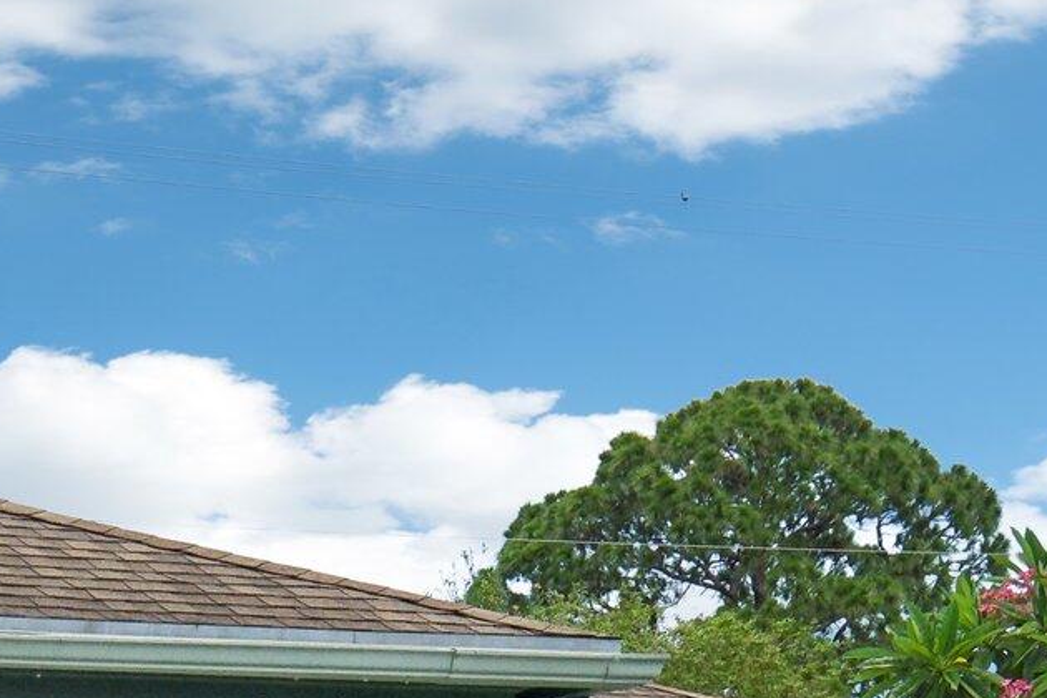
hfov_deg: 16.8
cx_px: -160
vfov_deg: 11.2
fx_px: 3402
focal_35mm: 117
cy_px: 1094
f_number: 8
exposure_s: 1/1500
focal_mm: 24
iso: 1000
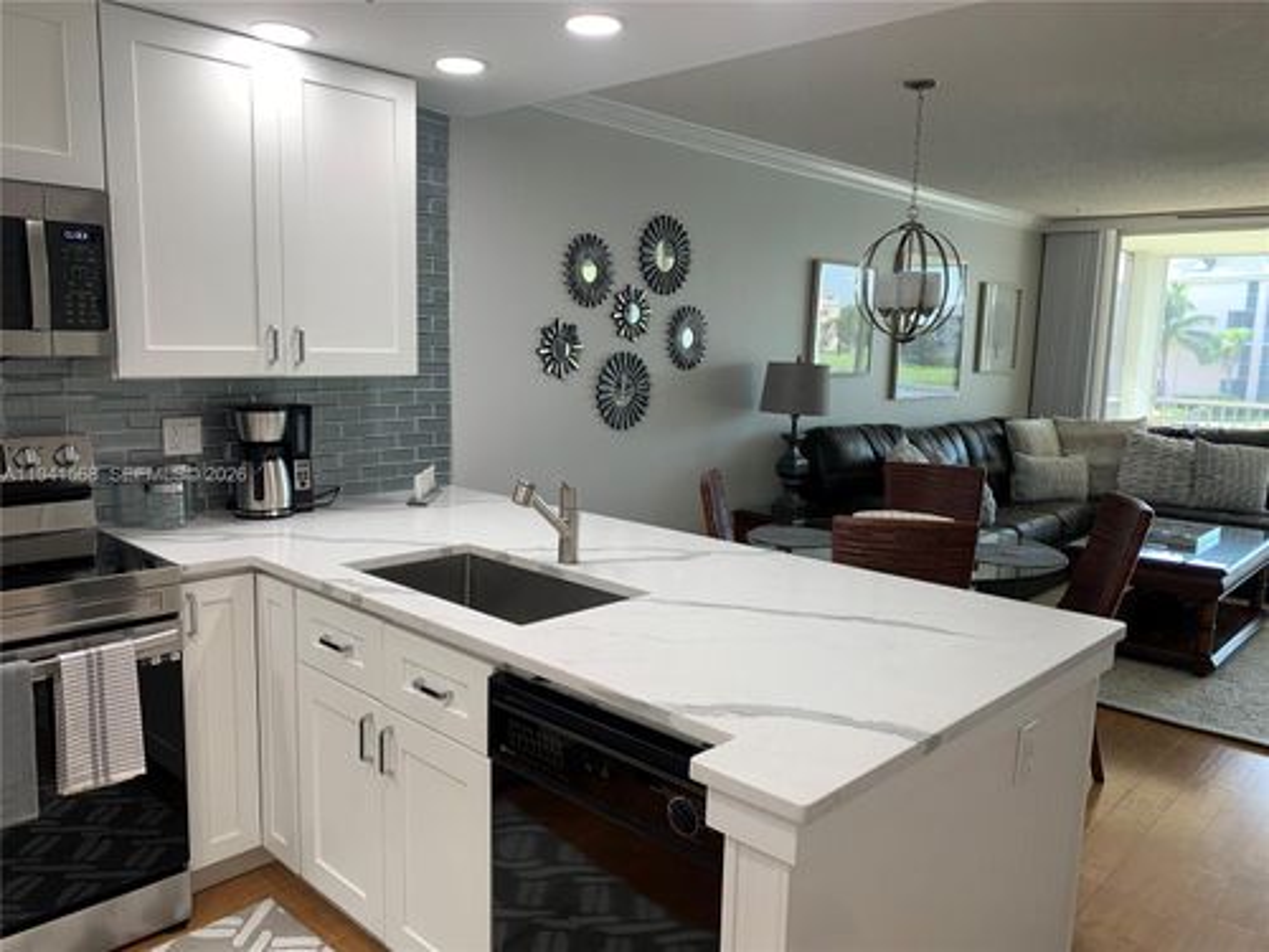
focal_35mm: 26
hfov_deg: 67.3
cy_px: 476
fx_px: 953
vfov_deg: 53.1
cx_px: 634
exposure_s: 1/120
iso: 50
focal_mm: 4.25
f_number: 1.8
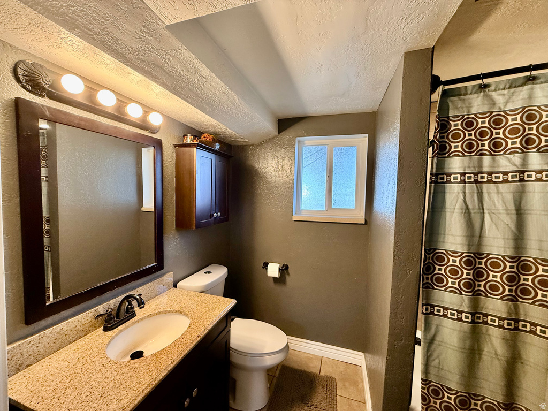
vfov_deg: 85.7
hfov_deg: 102.1
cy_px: 206
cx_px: 274
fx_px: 222
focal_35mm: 14
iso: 250
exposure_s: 1/120
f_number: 2.2
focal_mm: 2.22
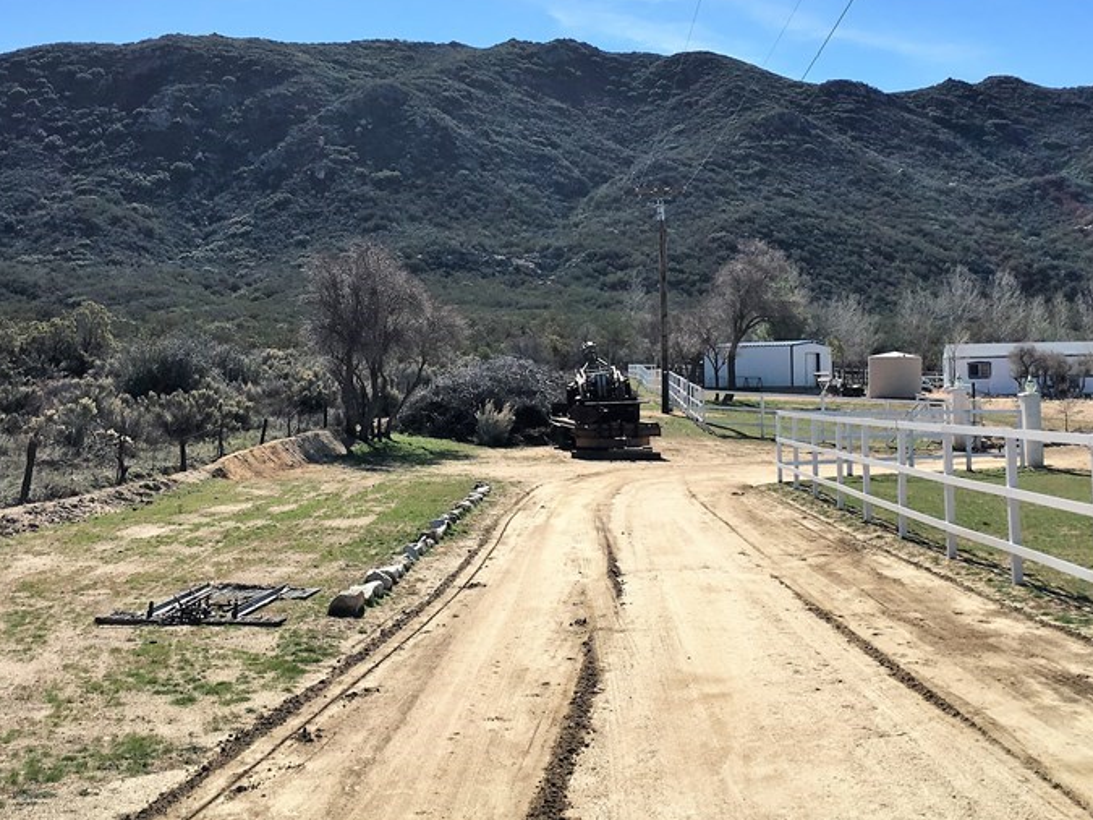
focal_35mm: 44
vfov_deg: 32.7
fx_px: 1389
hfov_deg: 43.0
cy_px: 313
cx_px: 555
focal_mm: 4.15
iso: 25
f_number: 2.2
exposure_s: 1/1876
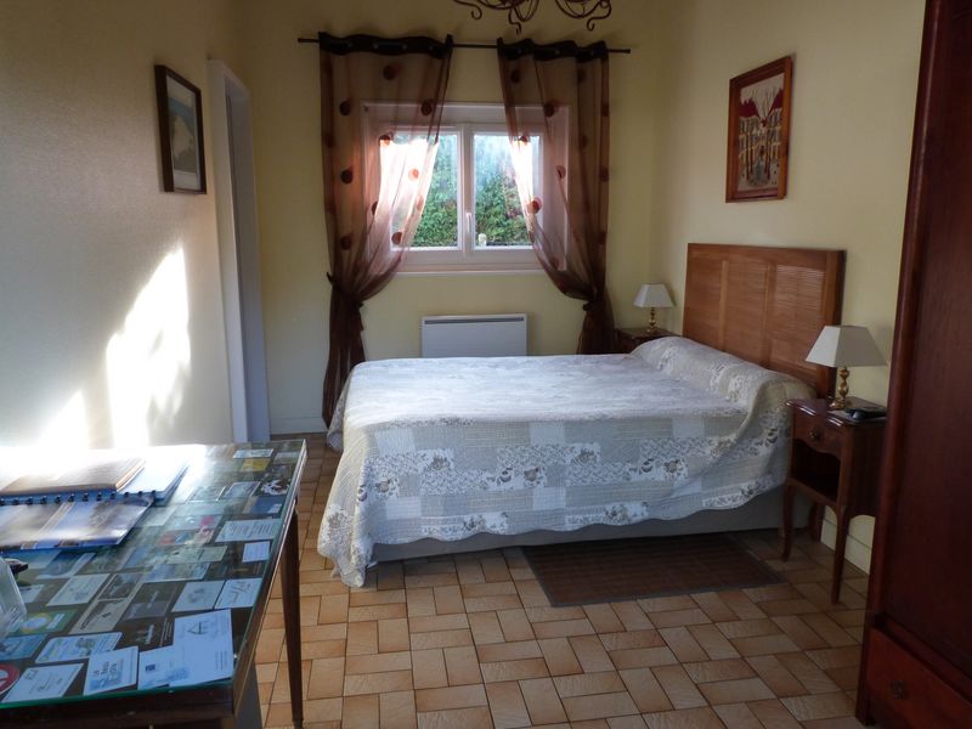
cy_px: 364
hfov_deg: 69.4
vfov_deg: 54.9
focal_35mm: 25
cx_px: 486
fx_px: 702
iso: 200
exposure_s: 1/60
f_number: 2.8
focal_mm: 4.5
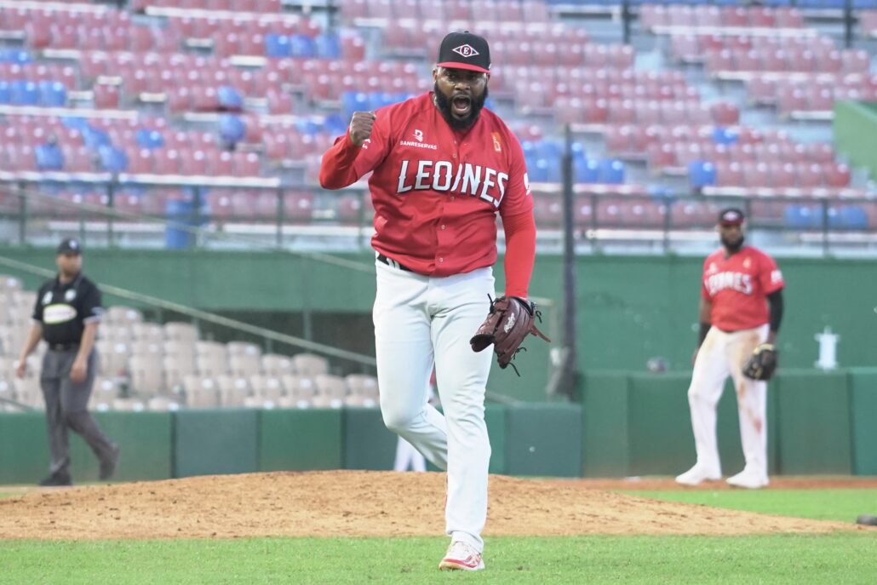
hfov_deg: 8.7
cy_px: 292
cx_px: 438
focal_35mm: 237
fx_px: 5774
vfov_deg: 5.8
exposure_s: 1/1600
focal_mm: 158
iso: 4000
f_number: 4
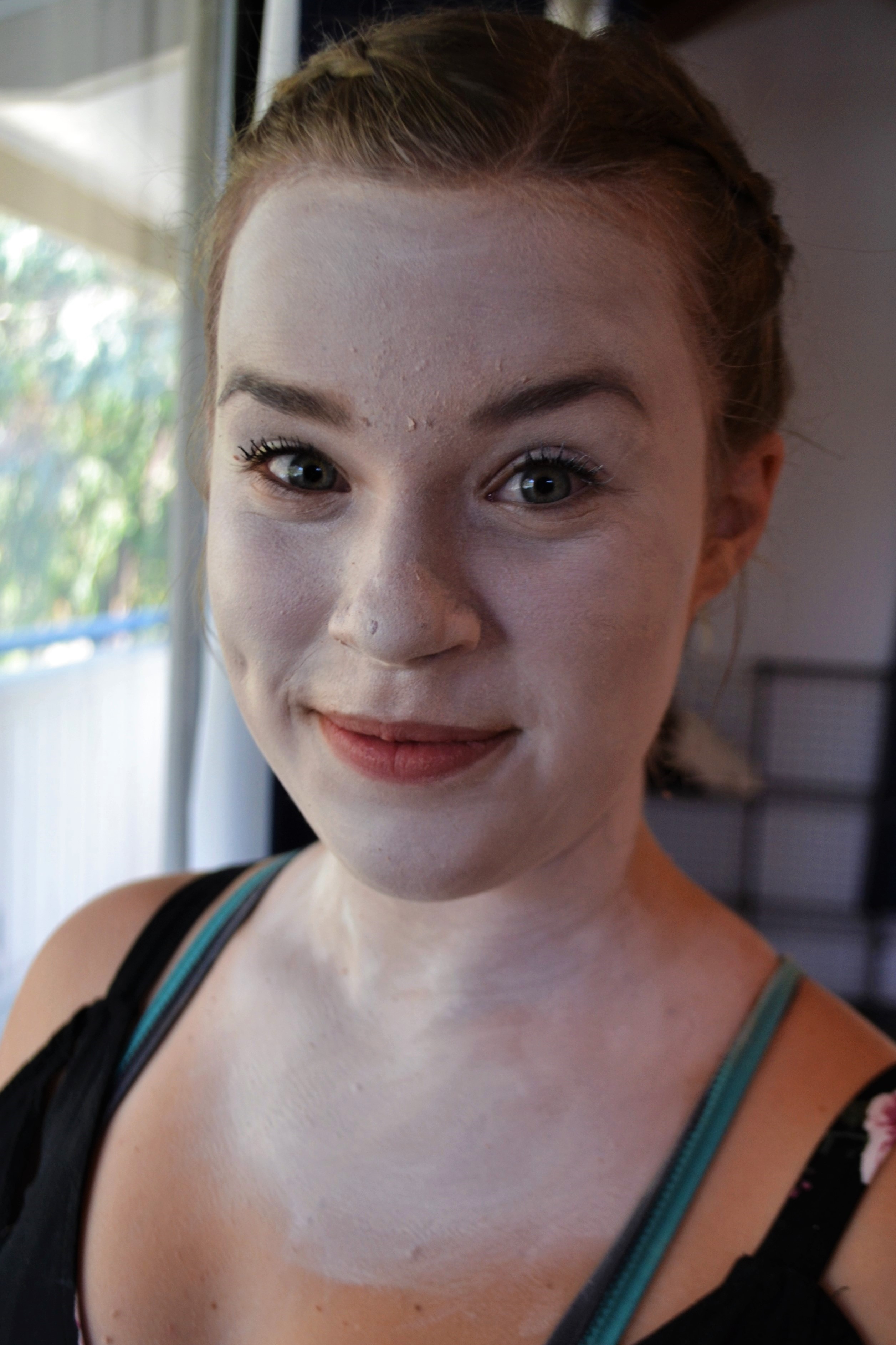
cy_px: 704
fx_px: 1643
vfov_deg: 44.5
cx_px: 428
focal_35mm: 44
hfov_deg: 30.5
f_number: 4.2
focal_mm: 24
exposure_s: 1/80
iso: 400
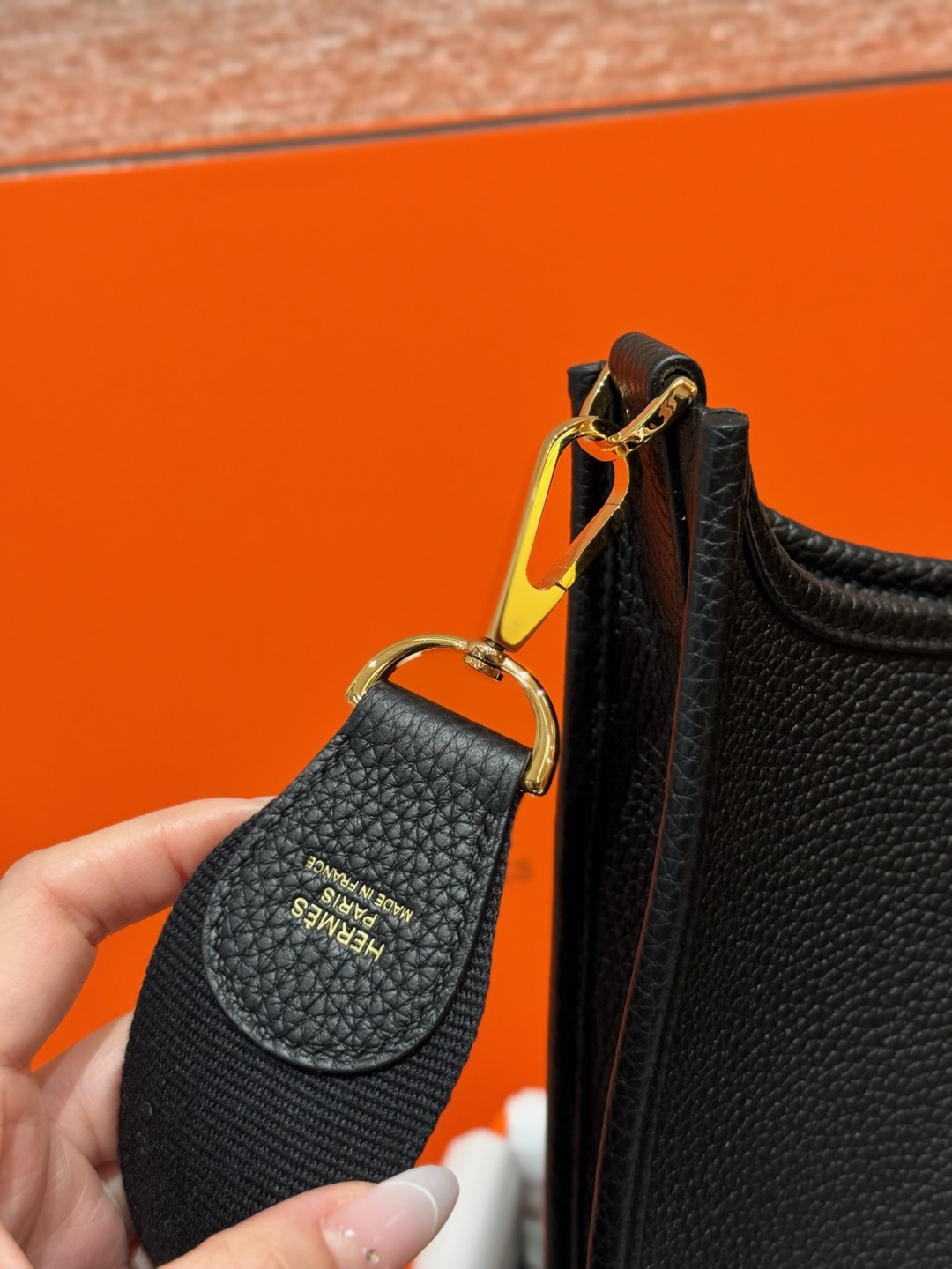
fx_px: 1760
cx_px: 476
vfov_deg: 39.7
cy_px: 634
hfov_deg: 30.3
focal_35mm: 48
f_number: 1.78
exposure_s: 1/50
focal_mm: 6.76
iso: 80
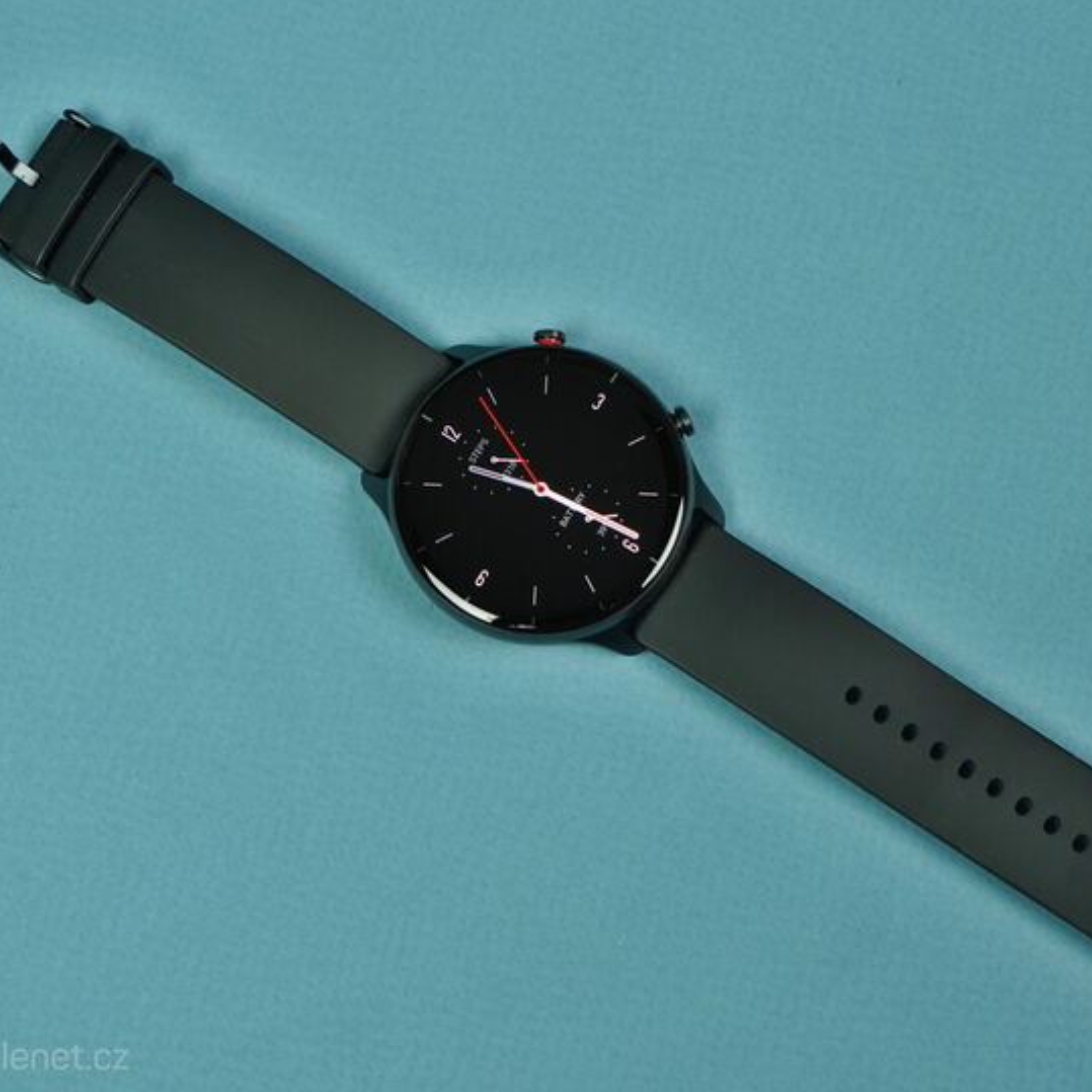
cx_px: 657
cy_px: 551
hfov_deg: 25.3
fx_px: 2427
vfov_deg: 25.4
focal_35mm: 68
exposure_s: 1/200
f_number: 5.6
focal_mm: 52
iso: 1250
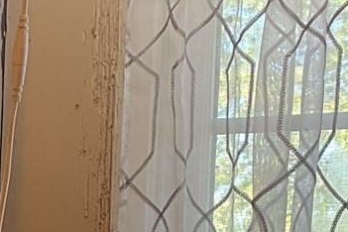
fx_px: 1701
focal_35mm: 176
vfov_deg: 7.6
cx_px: -61
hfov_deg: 11.5
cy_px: 408
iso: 32
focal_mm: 3
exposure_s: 1/60
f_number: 1.8
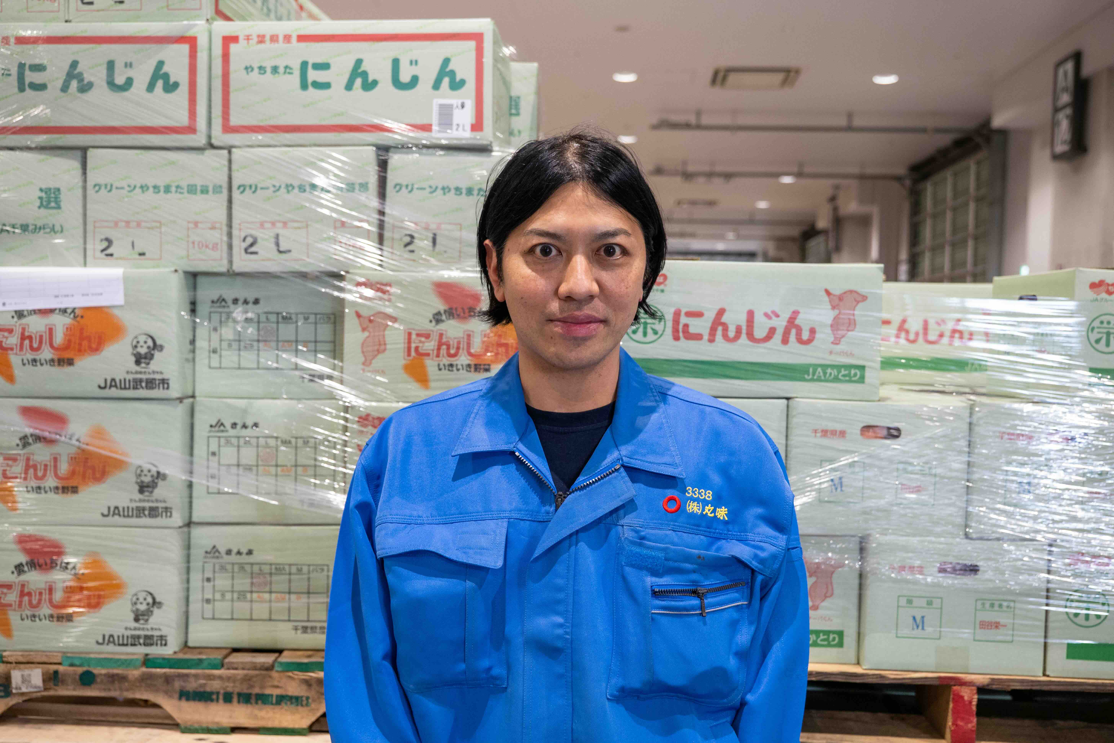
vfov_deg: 41.1
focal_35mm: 32
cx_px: 557
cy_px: 372
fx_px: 990
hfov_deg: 58.7
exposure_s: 1/100
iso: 2000
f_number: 4
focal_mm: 32
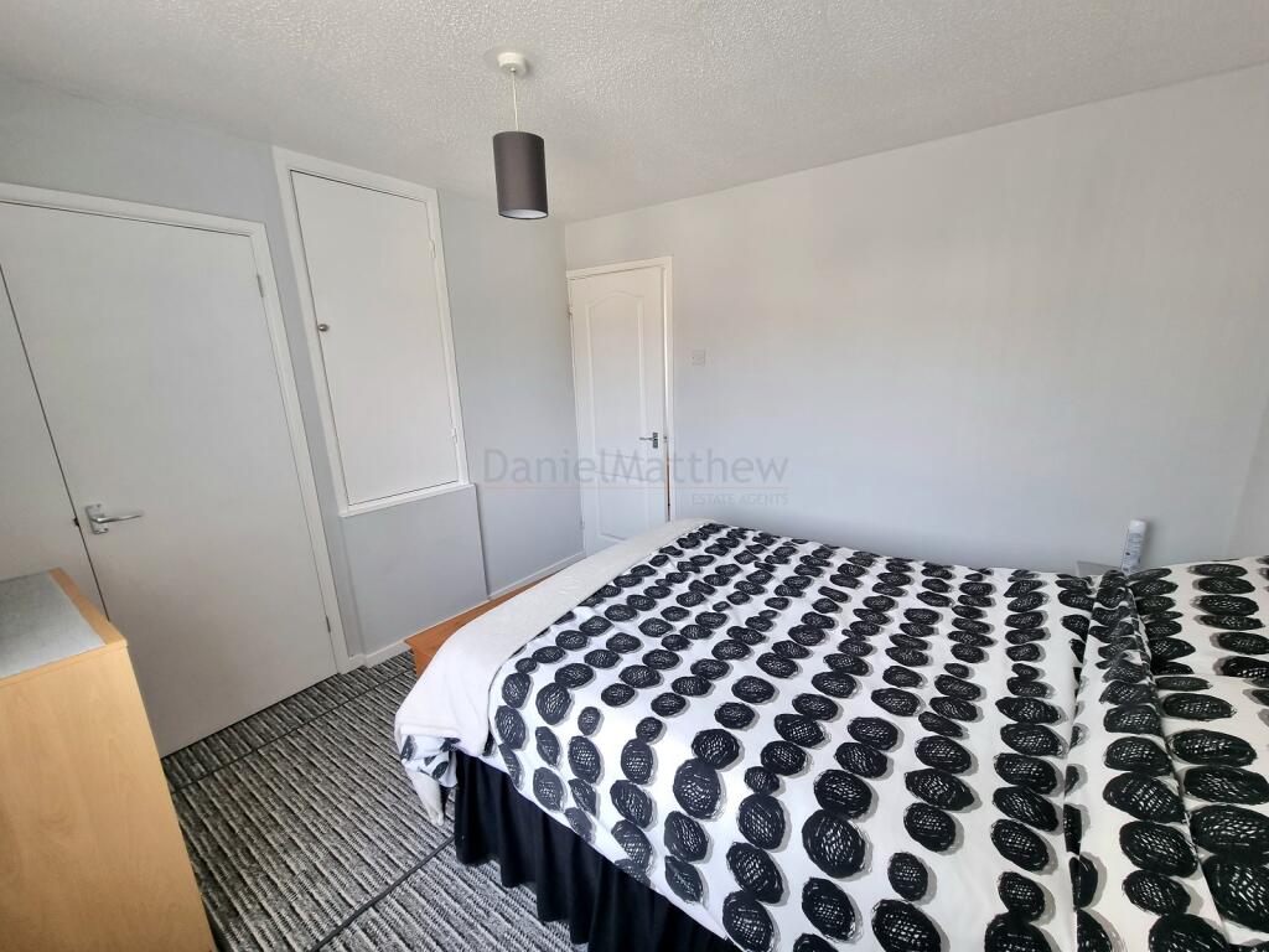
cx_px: 634
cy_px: 476
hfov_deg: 106.2
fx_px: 477
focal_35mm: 13
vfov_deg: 89.9
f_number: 2.2
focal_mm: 2.2
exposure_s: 1/50
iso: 100
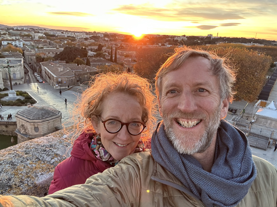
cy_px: 111
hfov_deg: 67.3
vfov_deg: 53.0
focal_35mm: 26
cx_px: 141
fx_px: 208
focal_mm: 2.69
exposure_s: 1/80
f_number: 1.9
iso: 80
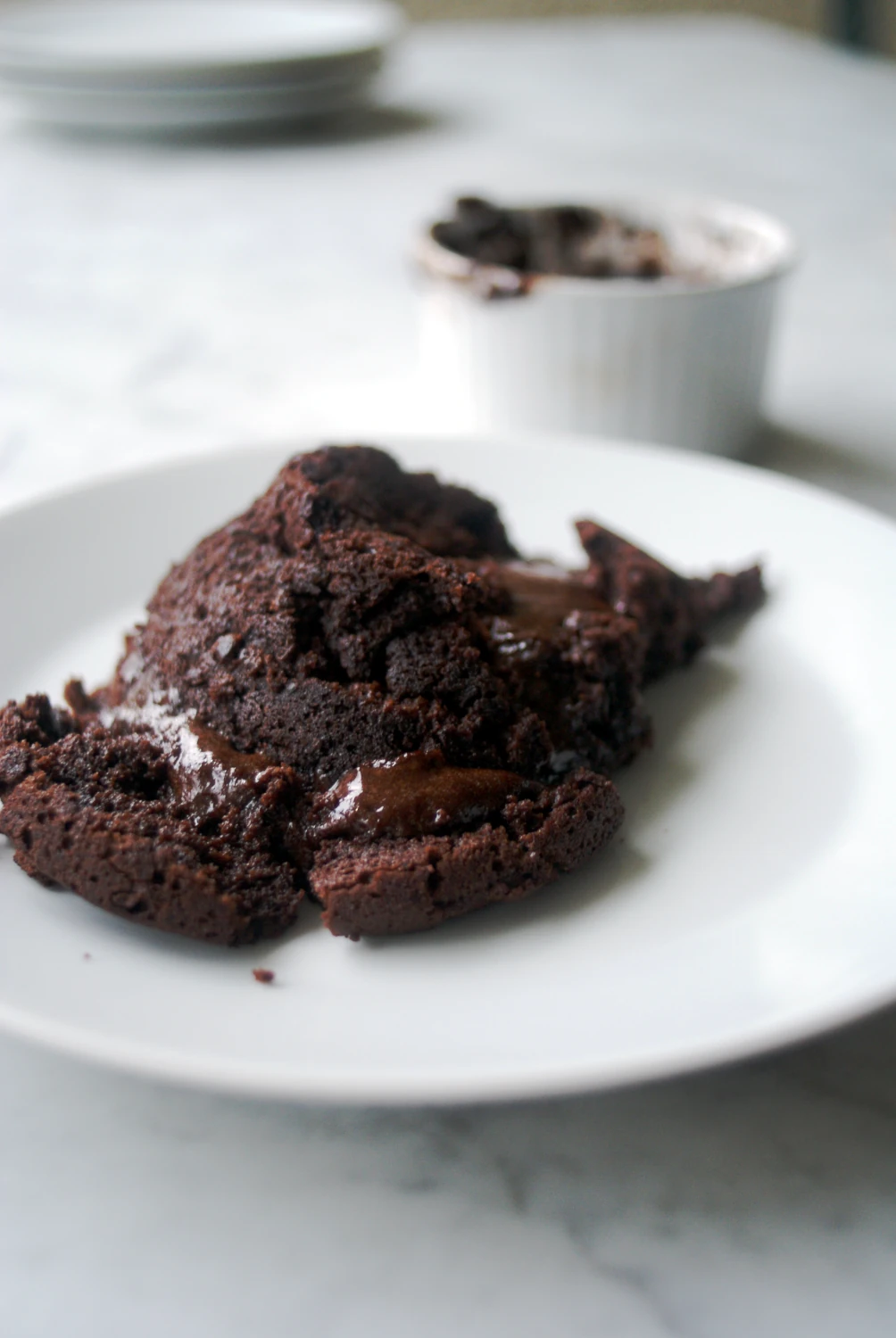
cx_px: 448
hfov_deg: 32.0
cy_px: 669
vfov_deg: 46.3
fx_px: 1564
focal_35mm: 42
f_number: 3.2
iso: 400
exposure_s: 1/125
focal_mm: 28
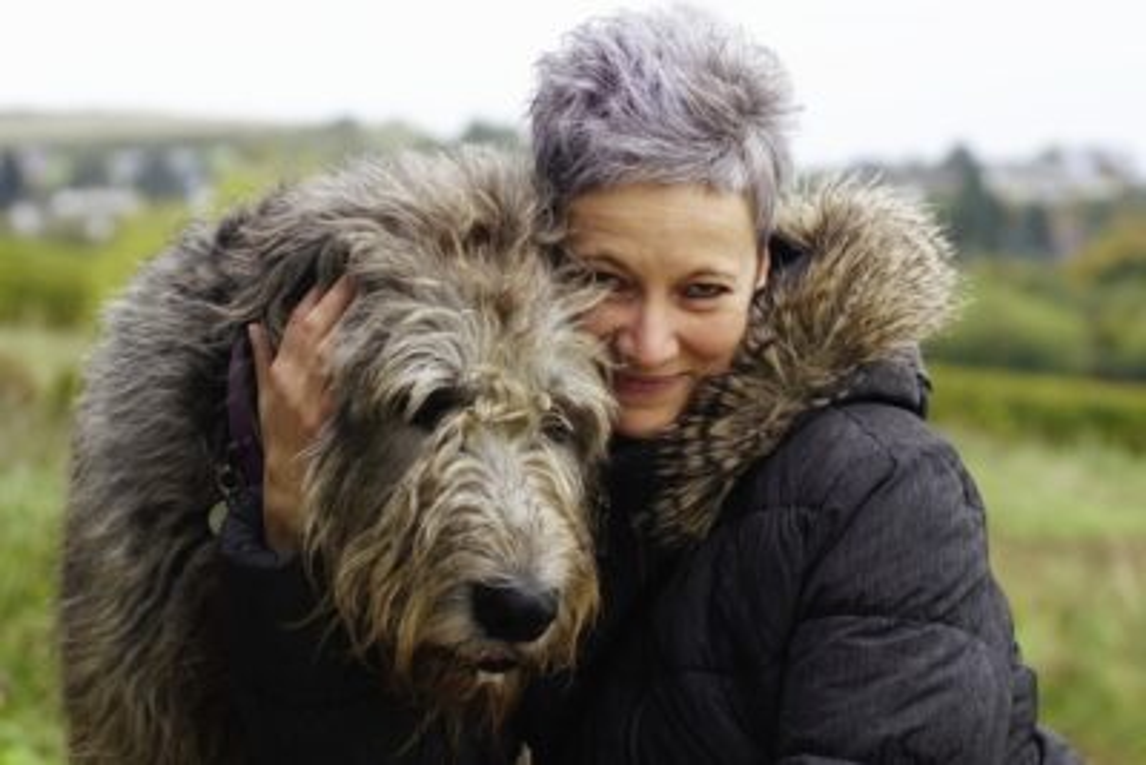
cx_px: 573
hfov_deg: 15.2
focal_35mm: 135
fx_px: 4299
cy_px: 382
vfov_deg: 10.2
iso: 1600
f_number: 5
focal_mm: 90
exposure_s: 1/2000
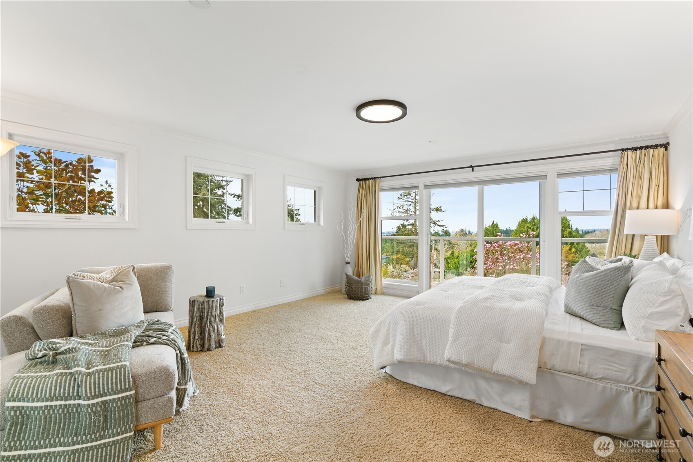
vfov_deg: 73.7
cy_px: 231
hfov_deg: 96.7
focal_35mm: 16
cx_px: 346
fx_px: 308
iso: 160
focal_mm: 16
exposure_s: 1/6
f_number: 9
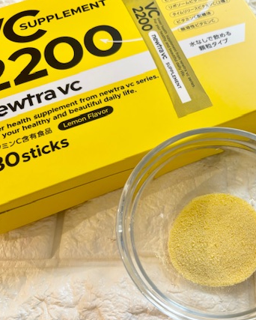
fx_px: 360
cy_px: 169
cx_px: 195
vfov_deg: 47.9
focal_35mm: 38
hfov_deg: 38.1
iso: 160
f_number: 1.6
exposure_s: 1/60
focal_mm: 5.96
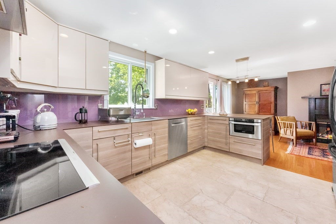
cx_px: 168
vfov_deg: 81.3
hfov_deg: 104.2
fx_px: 131
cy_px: 112
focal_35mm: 14
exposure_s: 1/125
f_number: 10
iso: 1250
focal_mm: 14
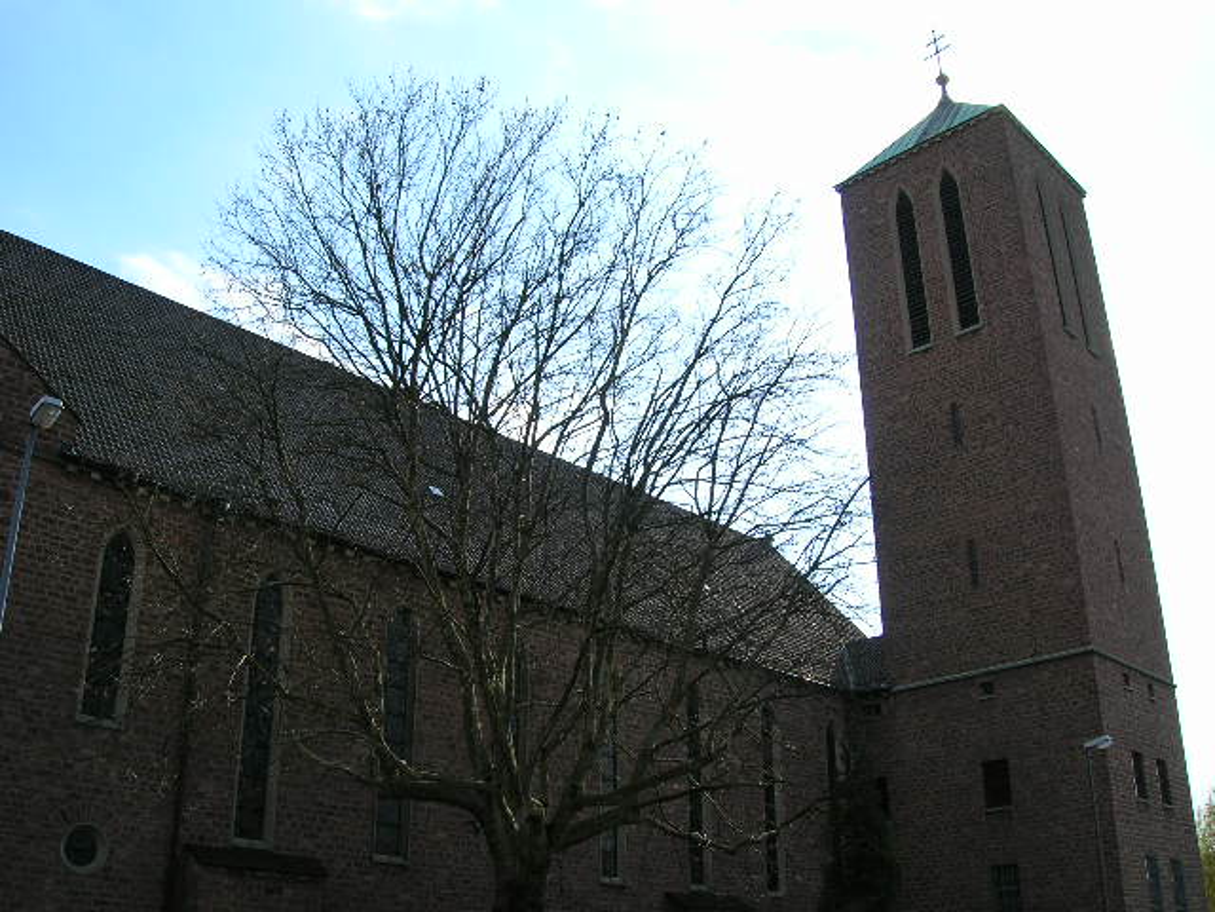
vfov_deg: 41.8
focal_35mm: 34
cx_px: 608
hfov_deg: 54.0
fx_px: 1193
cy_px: 456
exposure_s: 1/313
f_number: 4.9
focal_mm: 5.7
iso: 50
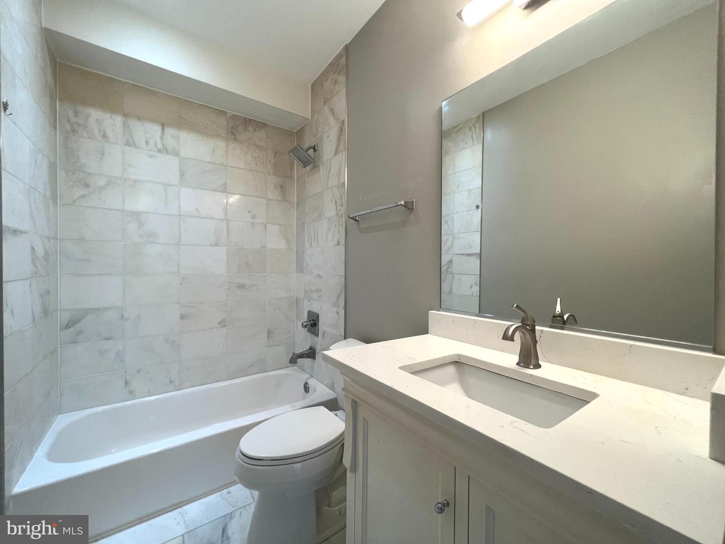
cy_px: 272
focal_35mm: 13
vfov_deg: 89.9
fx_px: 272
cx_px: 362
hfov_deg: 106.2
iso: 250
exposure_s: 1/120
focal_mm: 1.57
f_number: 1.8
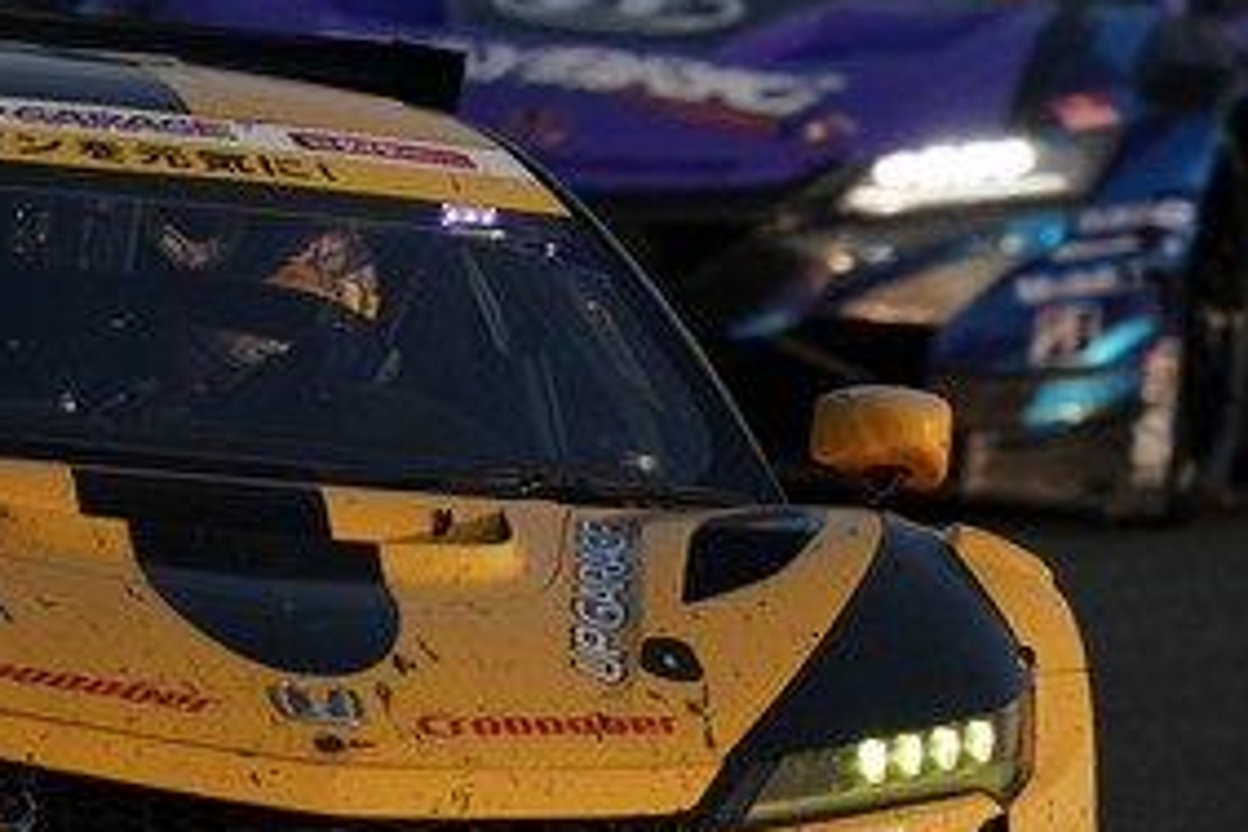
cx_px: 297
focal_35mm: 1533
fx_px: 53140
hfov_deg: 1.3
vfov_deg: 0.9
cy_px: 305
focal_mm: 600
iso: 200
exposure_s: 1/800
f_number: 6.3
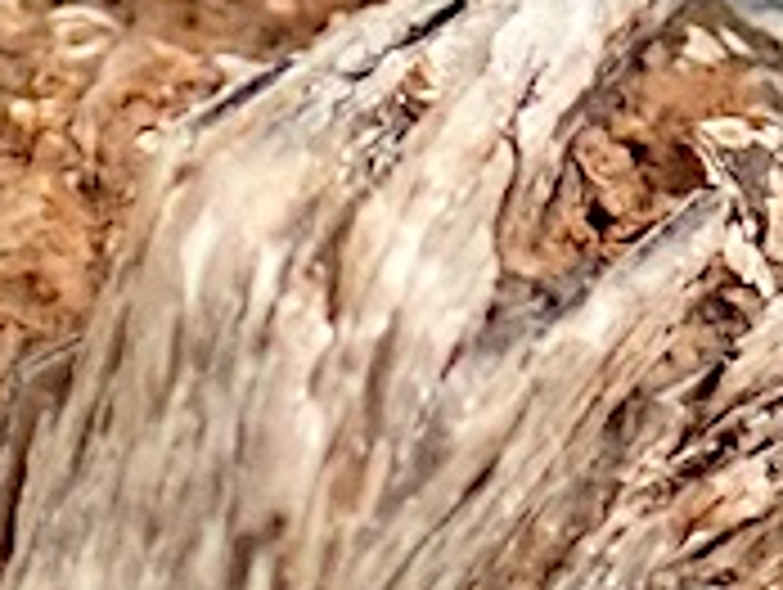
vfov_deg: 2.2
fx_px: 15267
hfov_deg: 2.9
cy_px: -563
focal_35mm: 674
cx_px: 482
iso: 800
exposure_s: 1/60
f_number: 4.7
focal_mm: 16.79
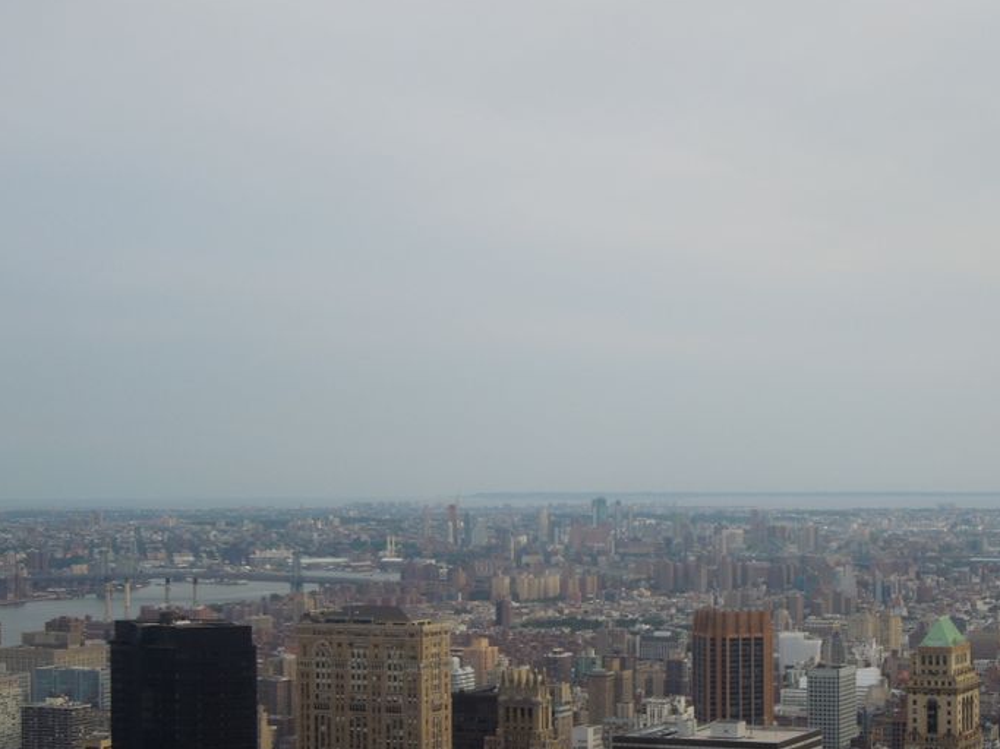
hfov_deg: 26.7
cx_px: 745
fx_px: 2080
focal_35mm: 72
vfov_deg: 20.4
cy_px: 483
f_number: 4
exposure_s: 1/400
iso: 100
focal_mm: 8.7
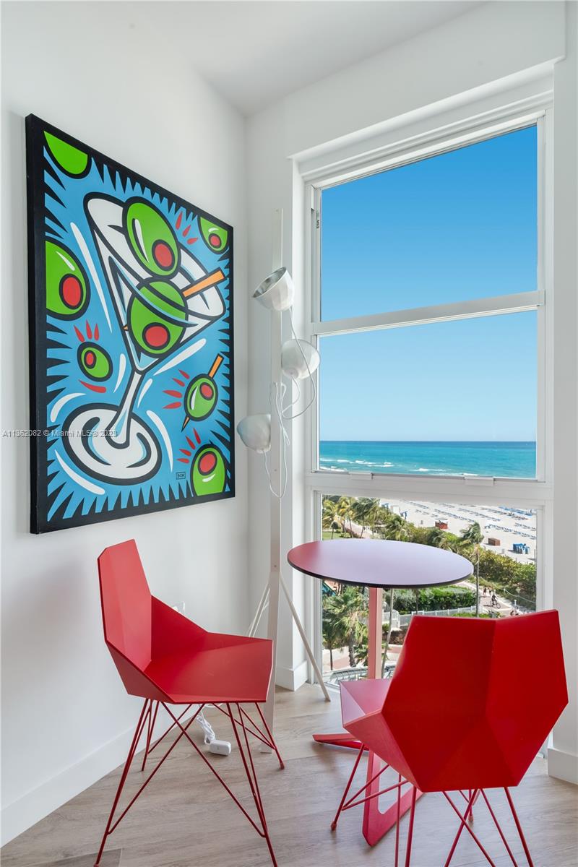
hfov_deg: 61.9
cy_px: 434
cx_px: 289
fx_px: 482
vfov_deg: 84.0
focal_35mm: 20
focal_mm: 20
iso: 50
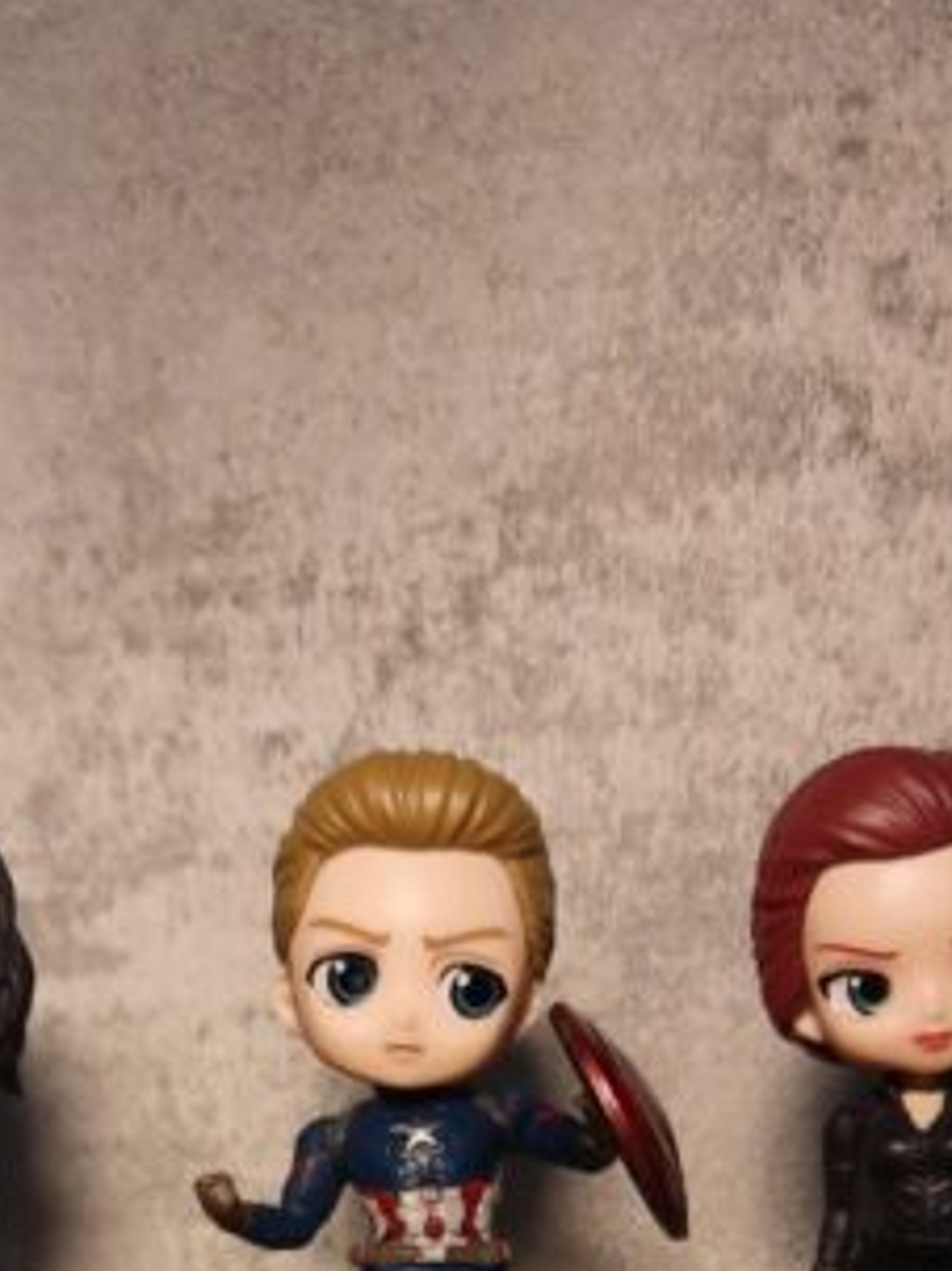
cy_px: 1531
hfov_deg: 22.2
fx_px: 2422
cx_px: 369
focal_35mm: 66
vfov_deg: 26.2
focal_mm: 4.6
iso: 160
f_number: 2
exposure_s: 1/50
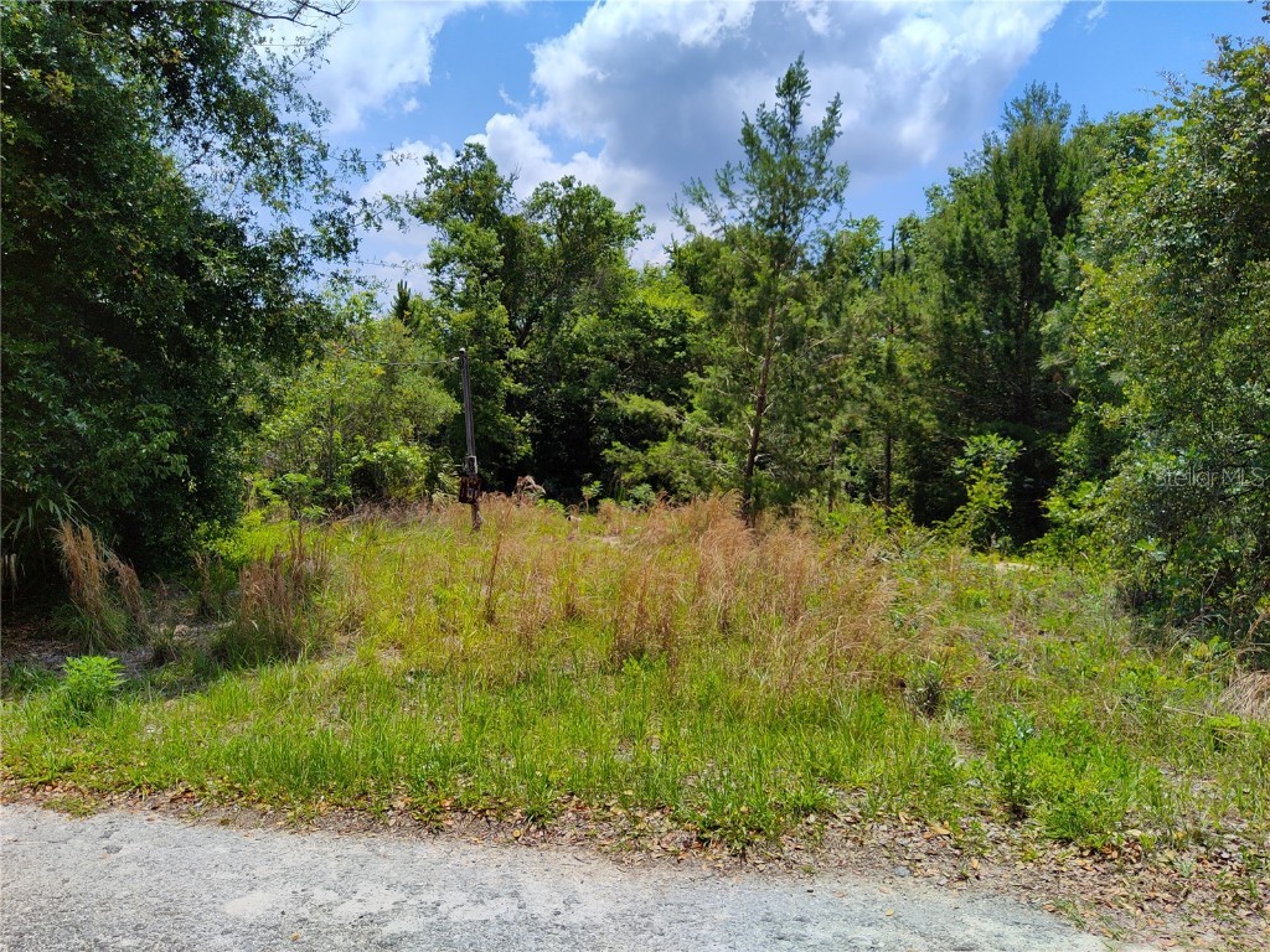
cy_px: 476
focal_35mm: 27
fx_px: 991
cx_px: 635
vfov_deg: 51.4
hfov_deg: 65.3
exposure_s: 1/2922
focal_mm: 4.71
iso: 112
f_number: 1.79
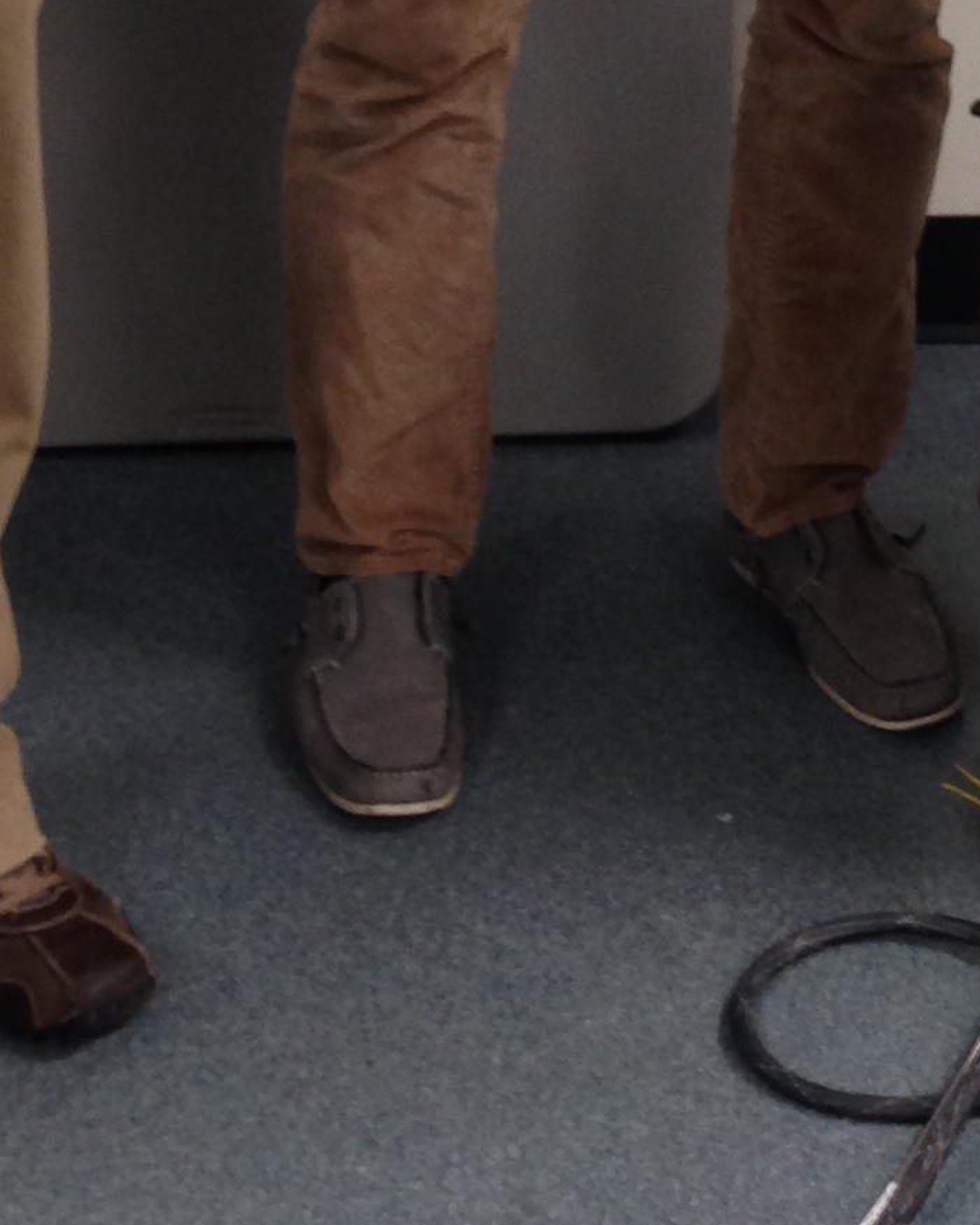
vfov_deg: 15.1
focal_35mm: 120
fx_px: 4350
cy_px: -477
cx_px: 917
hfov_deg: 12.7
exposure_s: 1/20
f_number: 2.4
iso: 100
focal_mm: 4.12
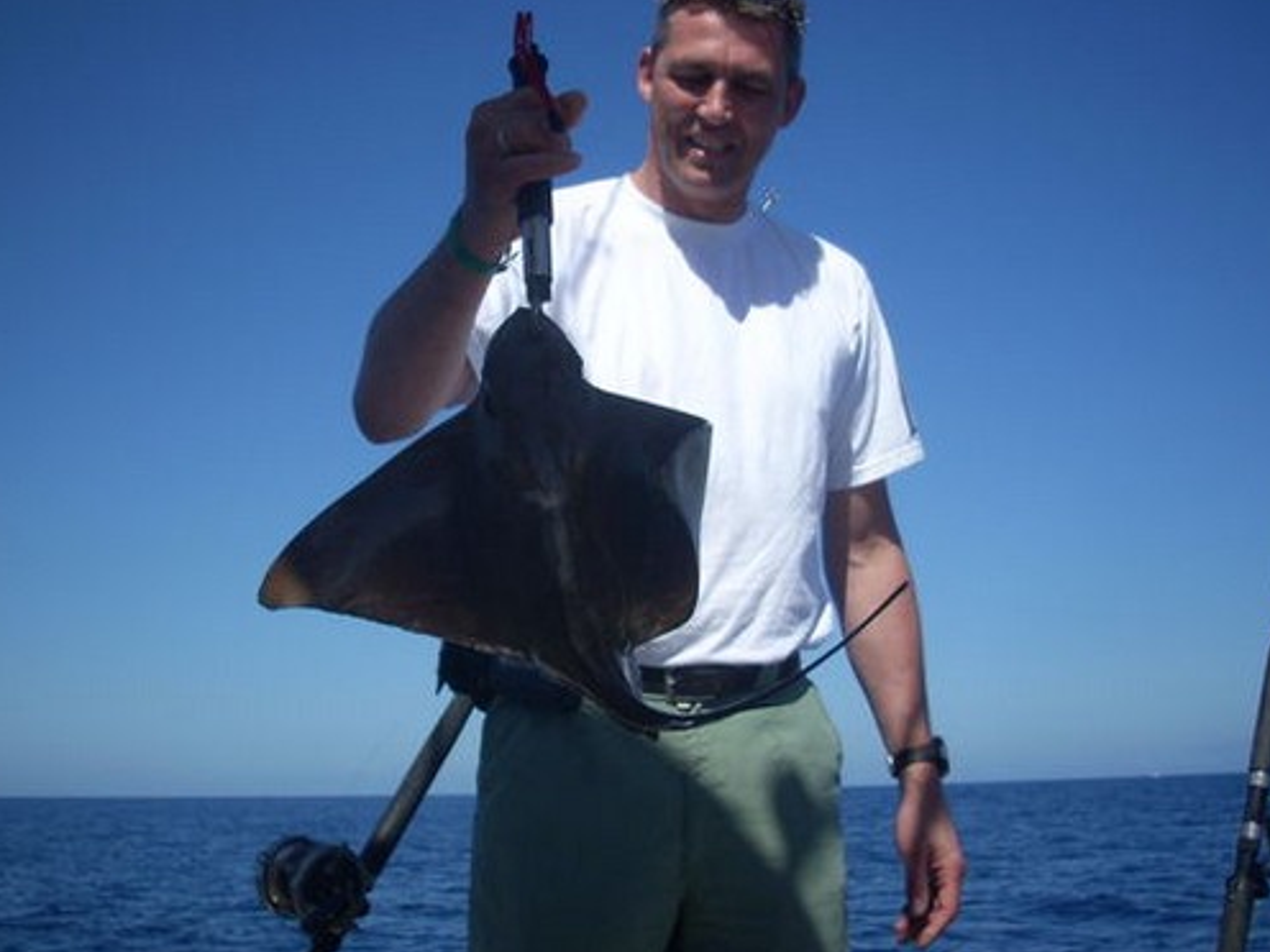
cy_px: 422
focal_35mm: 47
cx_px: 589
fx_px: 1724
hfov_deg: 40.4
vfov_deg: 30.9
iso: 64
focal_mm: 6.2
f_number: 5.6
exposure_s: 1/479
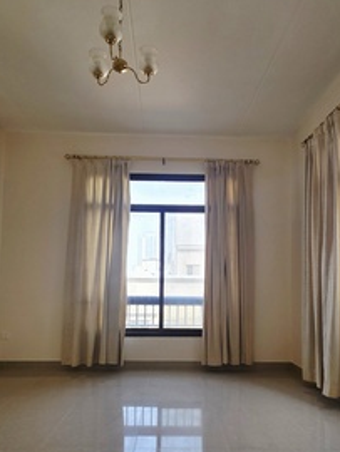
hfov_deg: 61.2
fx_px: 288
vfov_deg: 75.5
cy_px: 270
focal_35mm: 22
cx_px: 175
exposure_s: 1/370
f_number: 1.9
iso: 100
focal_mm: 2.2
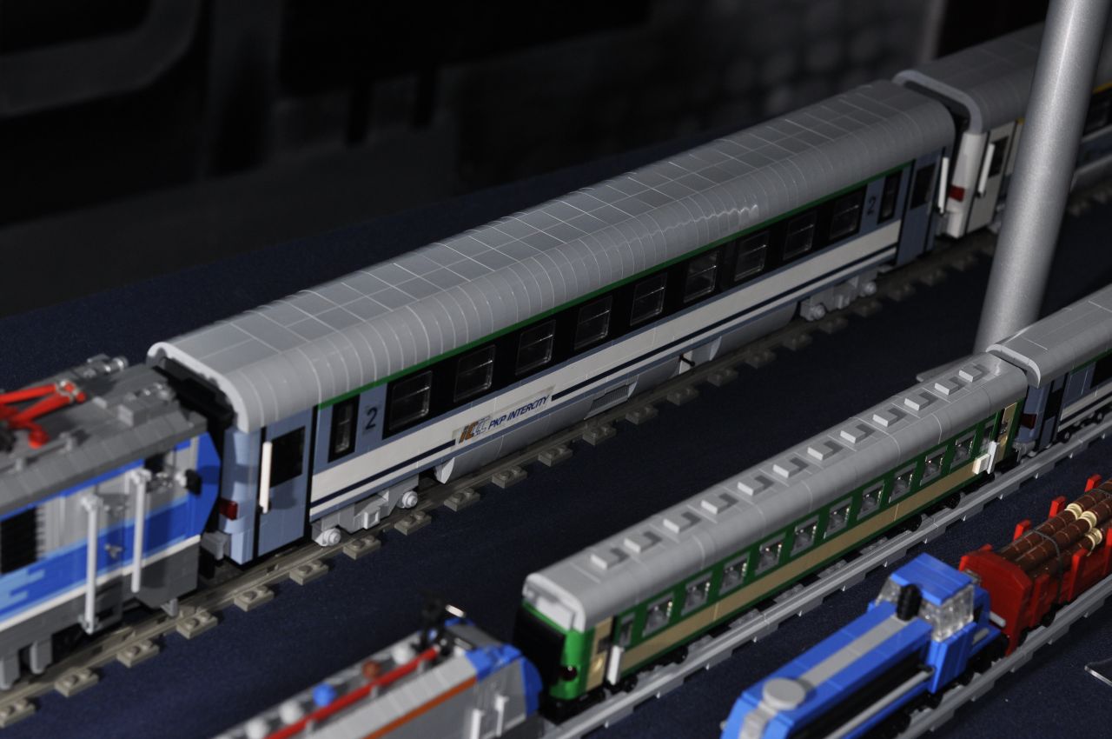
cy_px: 370
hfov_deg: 27.0
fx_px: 2314
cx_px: 556
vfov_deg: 18.1
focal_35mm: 75
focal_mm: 50
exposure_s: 1/60
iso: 400
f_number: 4.5
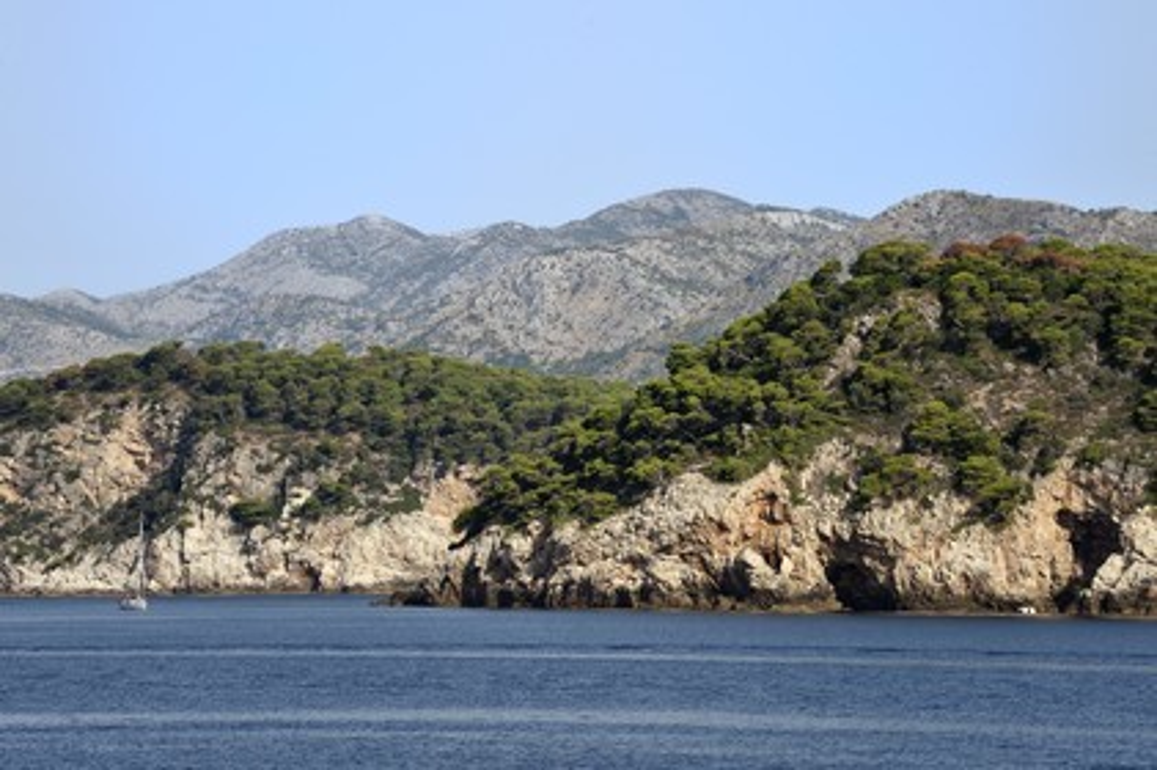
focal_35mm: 200
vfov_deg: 6.9
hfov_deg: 10.3
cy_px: 385
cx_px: 578
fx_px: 6423
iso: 200
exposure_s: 1/200
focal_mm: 200
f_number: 13
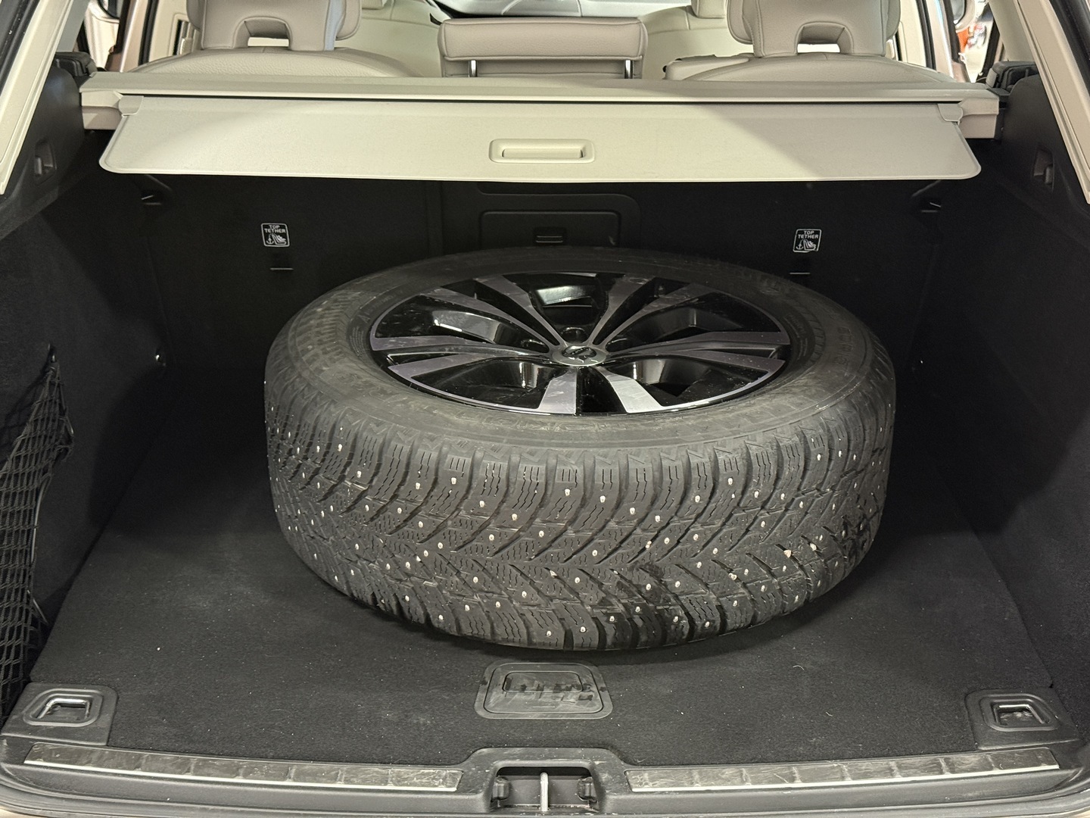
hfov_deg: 39.7
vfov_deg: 30.3
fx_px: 1511
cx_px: 545
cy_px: 409
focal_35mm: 48
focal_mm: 6.76
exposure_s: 1/40
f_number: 1.78
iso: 400
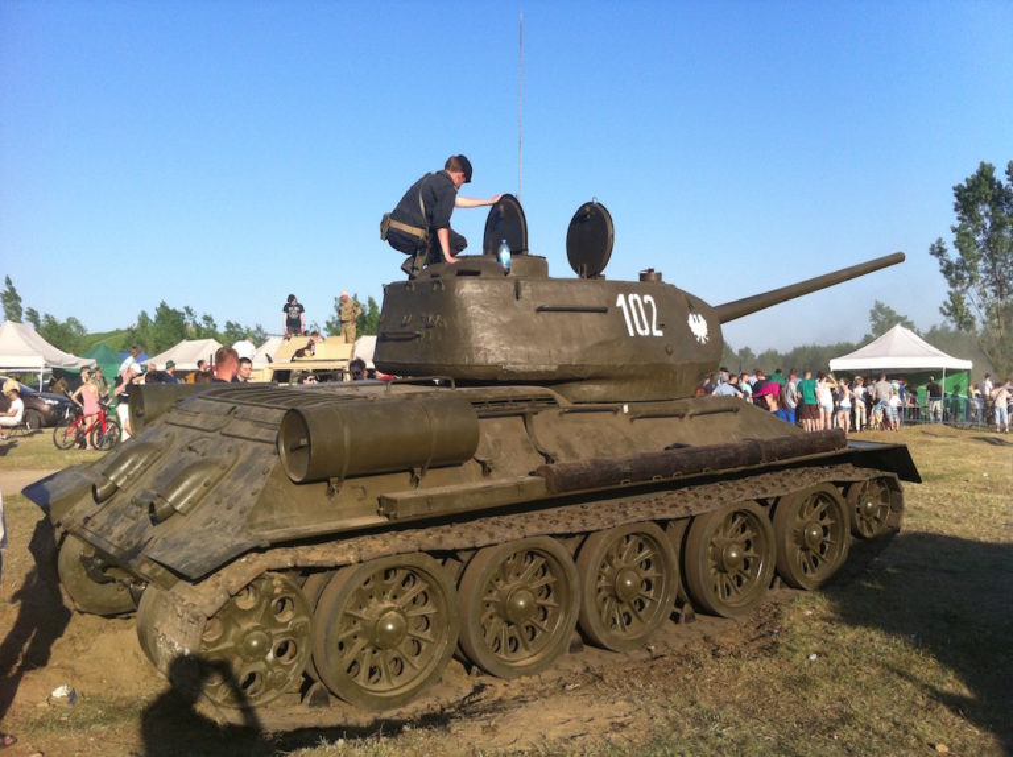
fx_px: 1023
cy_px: 378
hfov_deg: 52.7
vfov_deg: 40.6
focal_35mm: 35
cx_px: 506
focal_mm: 3.85
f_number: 2.8
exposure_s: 1/965
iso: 80
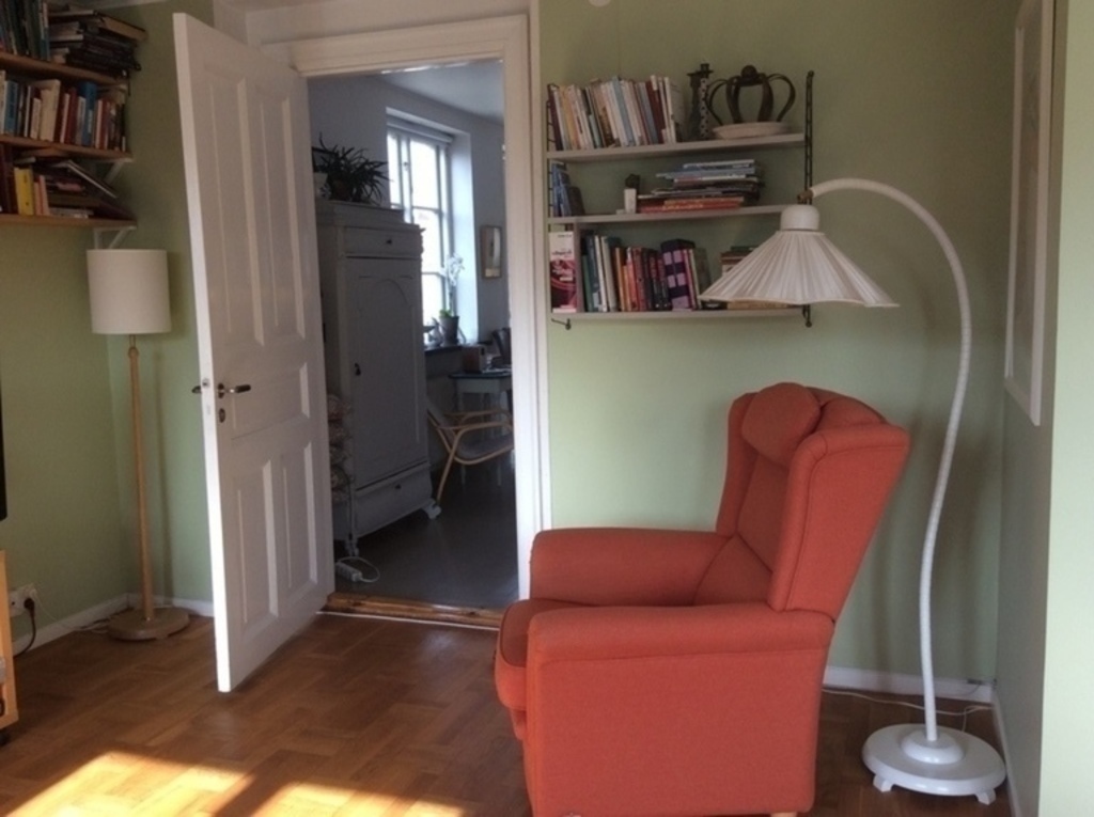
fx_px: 1010
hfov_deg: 56.9
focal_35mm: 32
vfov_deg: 44.1
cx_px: 547
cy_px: 408
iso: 32
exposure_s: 1/100
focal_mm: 3.3
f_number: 2.4
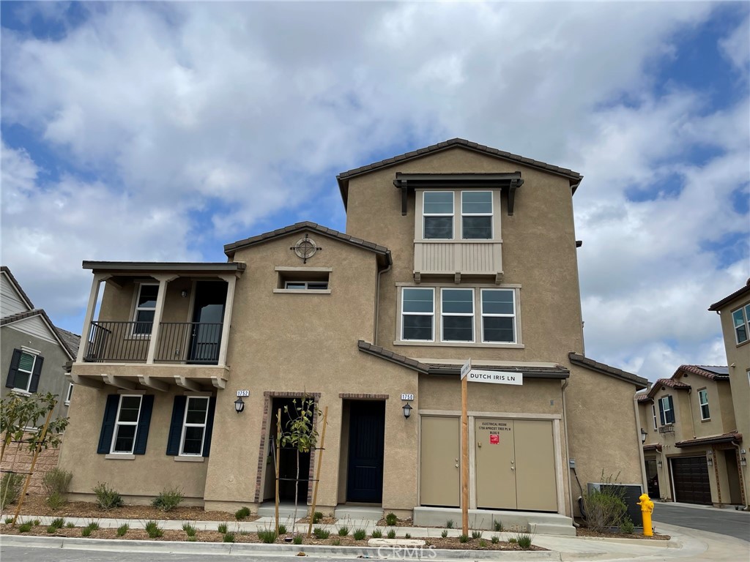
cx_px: 375
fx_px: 563
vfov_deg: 53.1
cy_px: 281
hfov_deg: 67.3
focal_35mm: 26
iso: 32
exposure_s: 1/6579
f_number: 1.6
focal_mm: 5.1
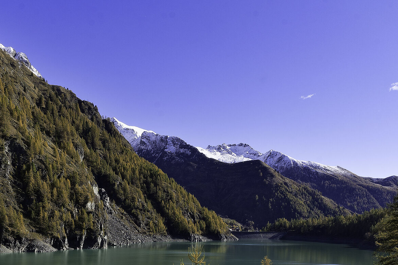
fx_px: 409
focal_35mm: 37
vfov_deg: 33.7
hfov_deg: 51.3
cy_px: 246
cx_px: 147
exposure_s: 1/125
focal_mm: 18
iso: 160
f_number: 11
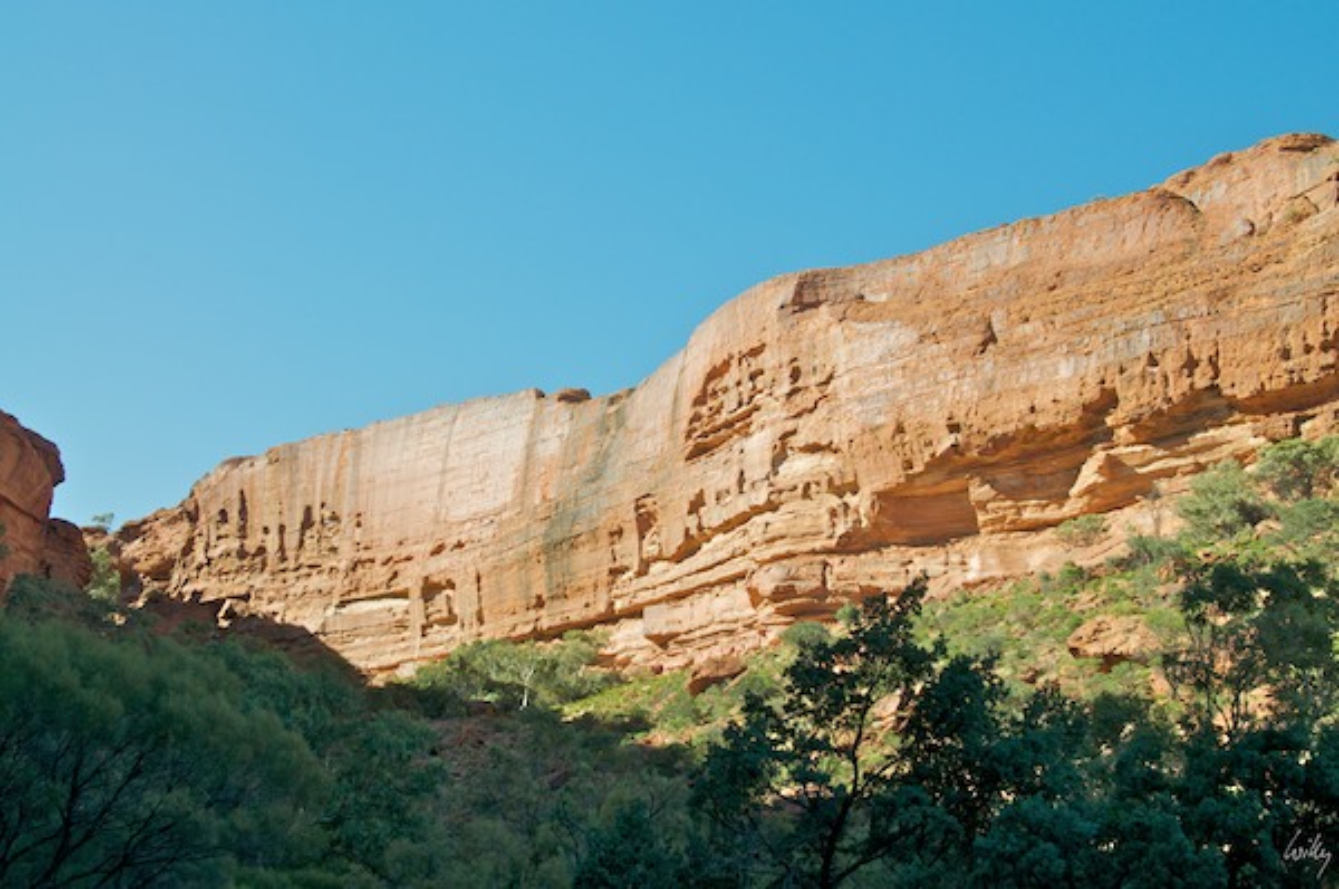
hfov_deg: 43.7
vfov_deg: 29.8
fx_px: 1671
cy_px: 444
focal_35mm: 45
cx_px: 670
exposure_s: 1/250
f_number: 8
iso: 320
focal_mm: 30
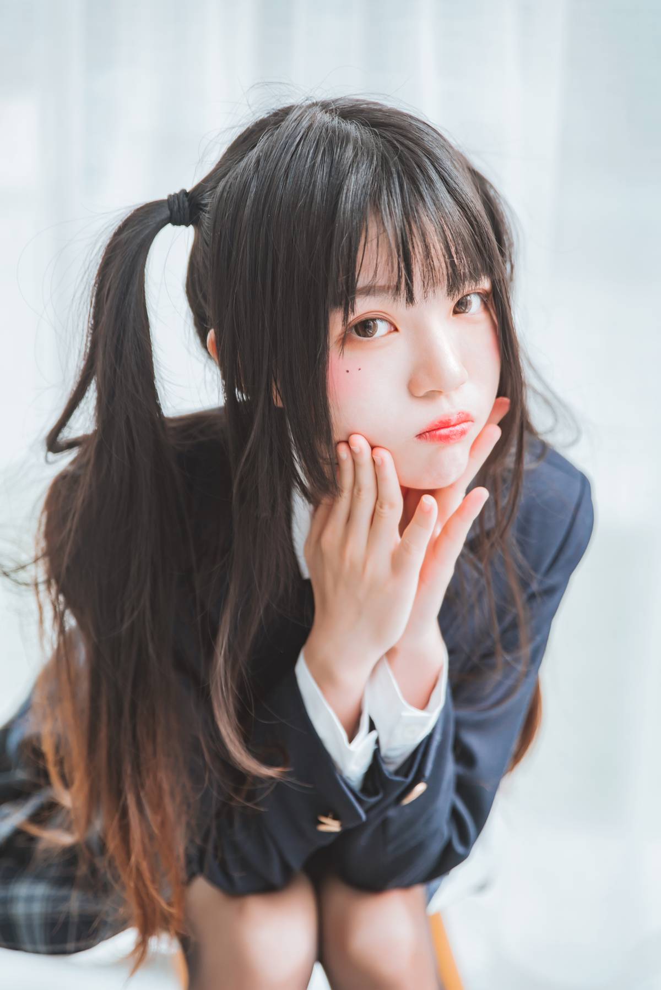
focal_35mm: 70
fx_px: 1927
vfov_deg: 28.8
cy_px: 495
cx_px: 330
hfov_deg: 19.5
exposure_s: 1/160
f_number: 2.8
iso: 320
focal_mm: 70
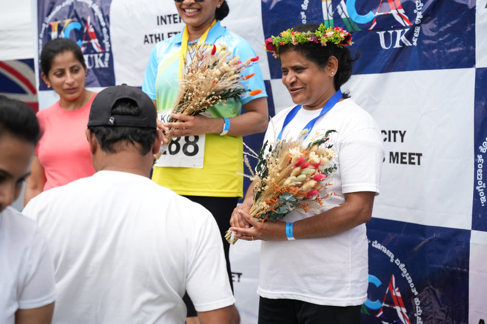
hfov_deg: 36.8
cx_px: 244
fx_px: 733
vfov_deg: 25.0
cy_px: 162
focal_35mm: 54
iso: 250
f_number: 2.8
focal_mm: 54.2
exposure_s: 1/2000
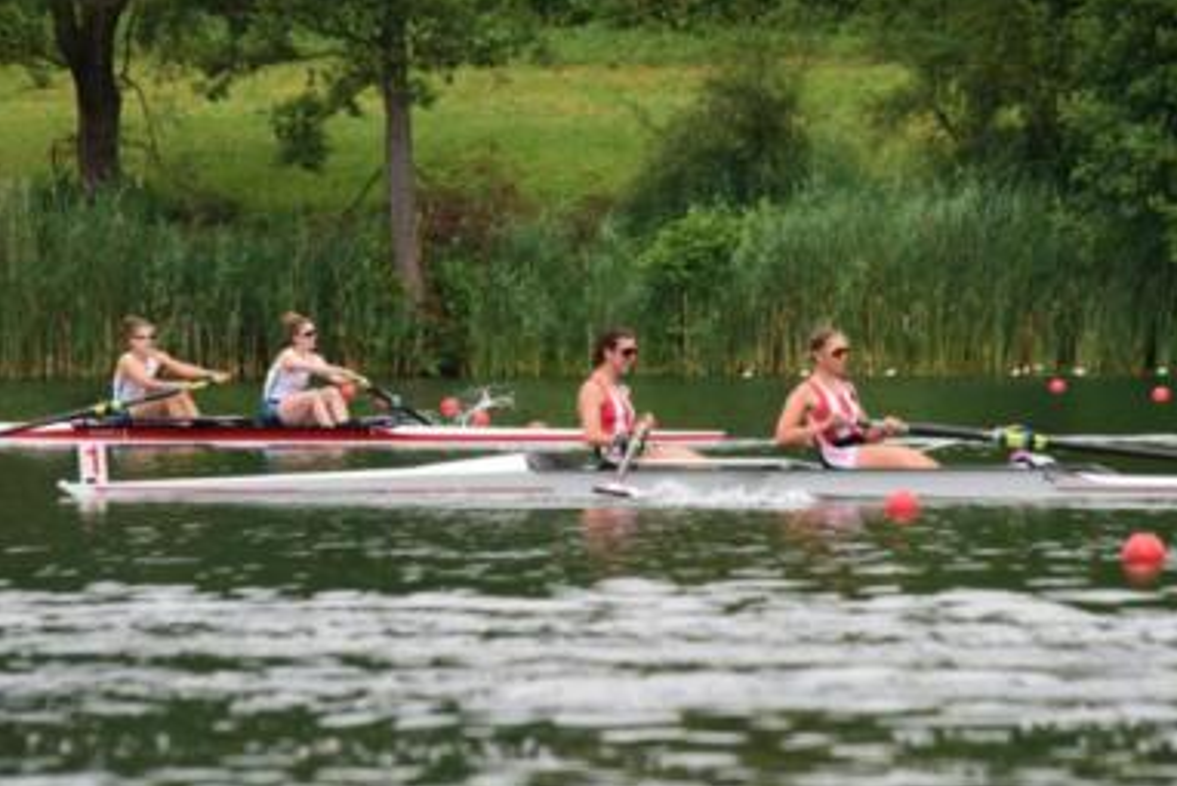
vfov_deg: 2.6
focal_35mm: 524
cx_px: 619
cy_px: 382
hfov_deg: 3.9
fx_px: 17137
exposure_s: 1/500
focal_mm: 400
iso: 800
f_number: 11
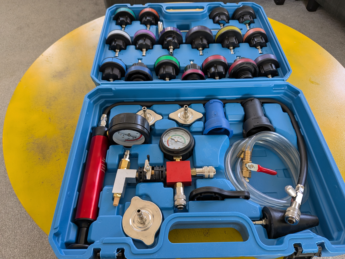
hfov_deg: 71.6
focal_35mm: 24
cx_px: 172
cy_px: 130
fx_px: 239
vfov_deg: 56.8
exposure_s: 1/41.6
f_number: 1.7
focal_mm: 4.53
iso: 74
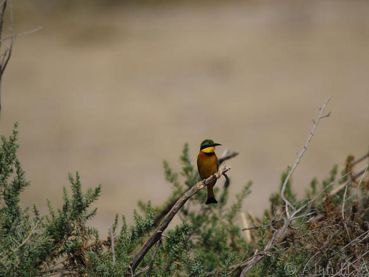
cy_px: 136
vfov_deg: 2.2
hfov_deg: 2.9
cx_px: 211
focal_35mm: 690
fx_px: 7352
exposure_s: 1/800
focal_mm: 400
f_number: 5.6
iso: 100
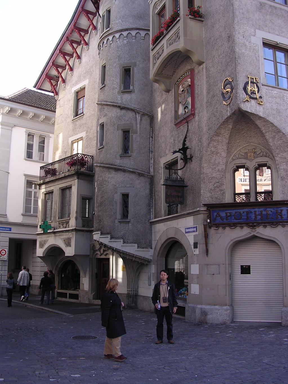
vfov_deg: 49.0
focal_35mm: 38
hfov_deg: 37.7
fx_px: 422
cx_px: 144
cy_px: 192
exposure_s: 1/170
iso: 100
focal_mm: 5.8
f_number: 2.8
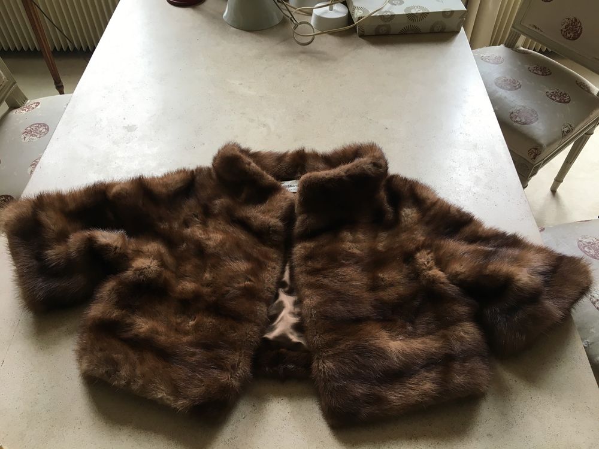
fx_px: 502
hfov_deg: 61.7
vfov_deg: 48.2
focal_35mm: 29
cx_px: 300
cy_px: 224
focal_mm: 4.15
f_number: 2.2
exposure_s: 1/33
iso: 32
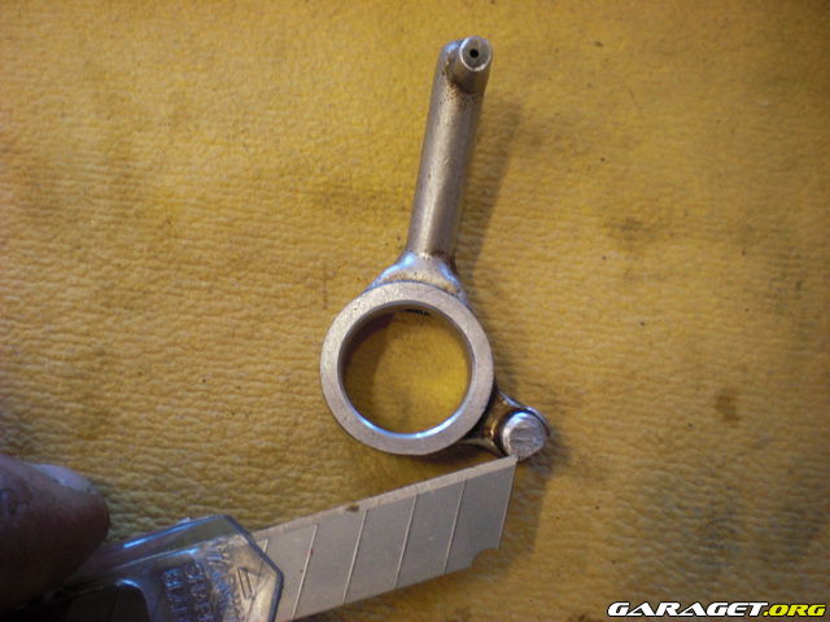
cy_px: 311
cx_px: 415
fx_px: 911
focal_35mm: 38
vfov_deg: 37.7
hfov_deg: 49.0
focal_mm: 6.3
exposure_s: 1/25
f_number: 3.1
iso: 200
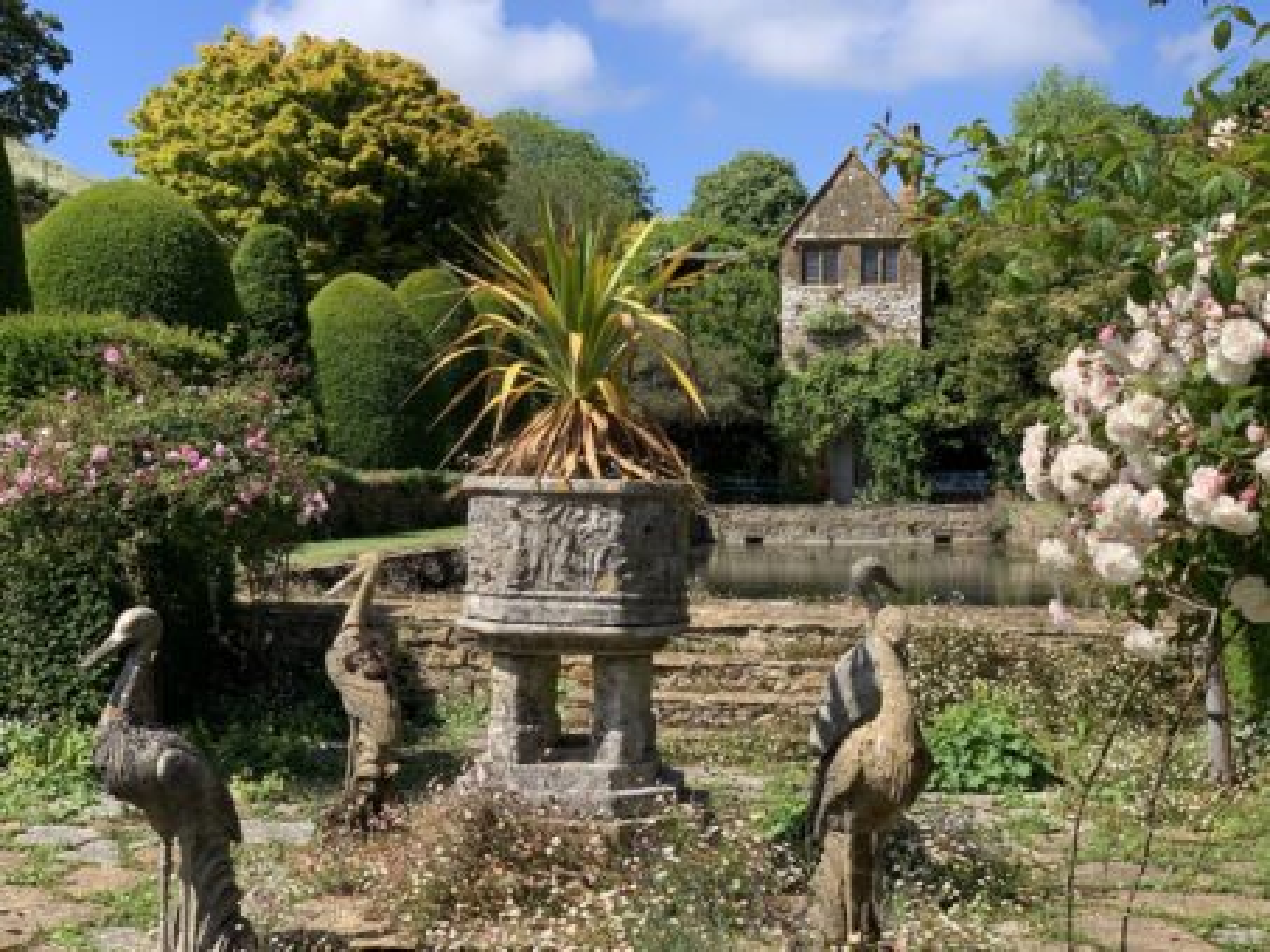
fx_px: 1908
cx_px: 635
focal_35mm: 52
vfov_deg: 28.0
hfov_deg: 36.8
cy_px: 476
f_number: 2.4
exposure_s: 1/716
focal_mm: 6
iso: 16
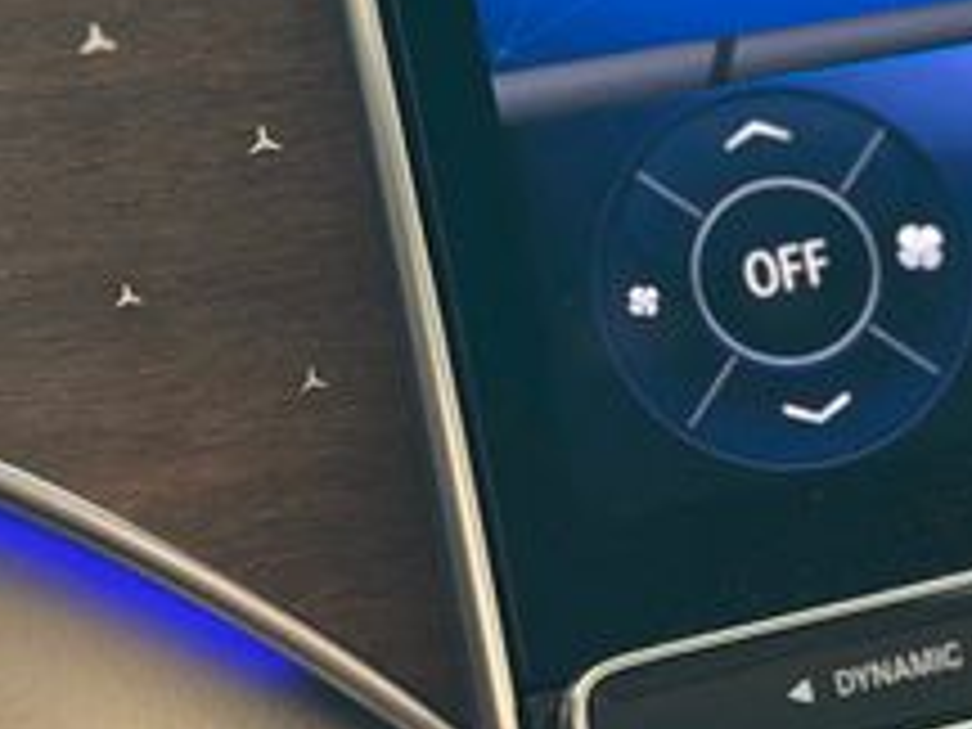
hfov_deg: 13.3
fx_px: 3987
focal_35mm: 142
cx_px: 1364
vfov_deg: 10.1
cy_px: -342
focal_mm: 6.86
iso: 320
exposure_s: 1/60
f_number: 1.78
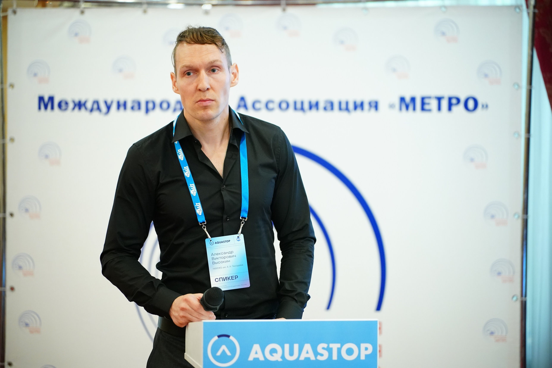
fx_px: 2300
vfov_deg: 9.1
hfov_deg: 13.7
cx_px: 276
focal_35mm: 150
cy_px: 184
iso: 5000
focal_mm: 150
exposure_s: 1/100
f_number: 2.8
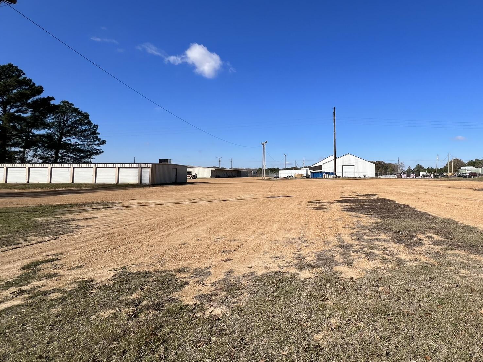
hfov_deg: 85.5
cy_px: 156
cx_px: 311
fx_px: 251
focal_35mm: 18
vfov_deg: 71.2
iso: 32
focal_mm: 1.57
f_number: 1.8
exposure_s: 1/2597
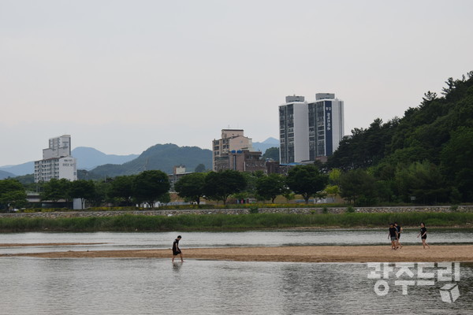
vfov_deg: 16.3
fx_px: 1104
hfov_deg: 24.2
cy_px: 158
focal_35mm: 84
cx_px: 236
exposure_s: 1/640
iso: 200
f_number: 6.3
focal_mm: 56
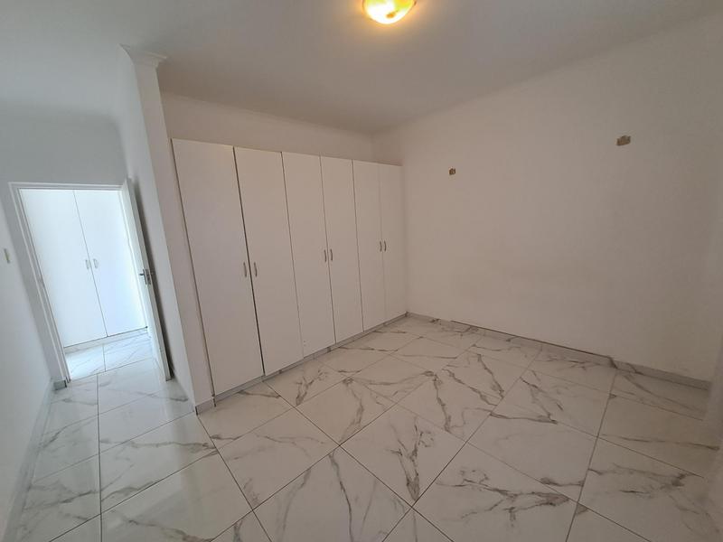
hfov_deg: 106.2
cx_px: 362
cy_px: 271
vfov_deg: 89.9
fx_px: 272
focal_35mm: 13
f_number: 2.2
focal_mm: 1.42
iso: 125
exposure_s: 1/50
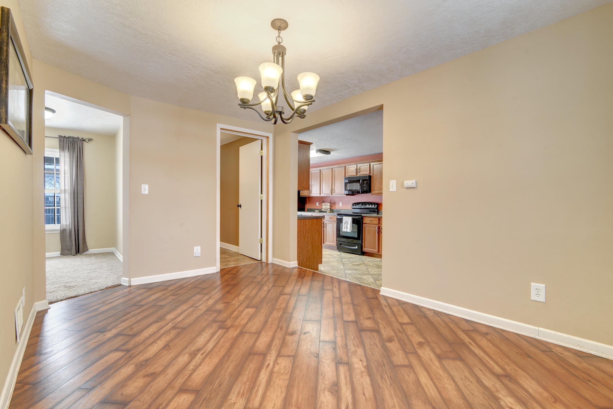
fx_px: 272
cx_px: 306
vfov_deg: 73.7
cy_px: 204
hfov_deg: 96.7
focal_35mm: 16
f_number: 8
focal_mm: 16
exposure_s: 1/5
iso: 100
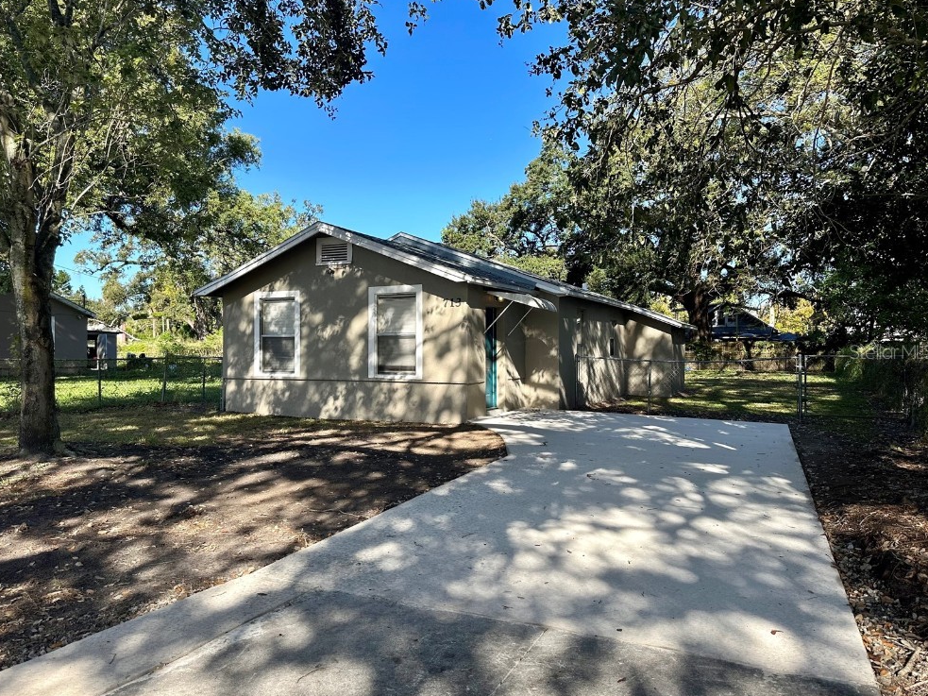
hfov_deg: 69.4
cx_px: 455
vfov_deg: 54.9
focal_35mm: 25
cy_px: 351
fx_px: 670
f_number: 1.78
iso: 80
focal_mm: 6.86
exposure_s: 1/1845
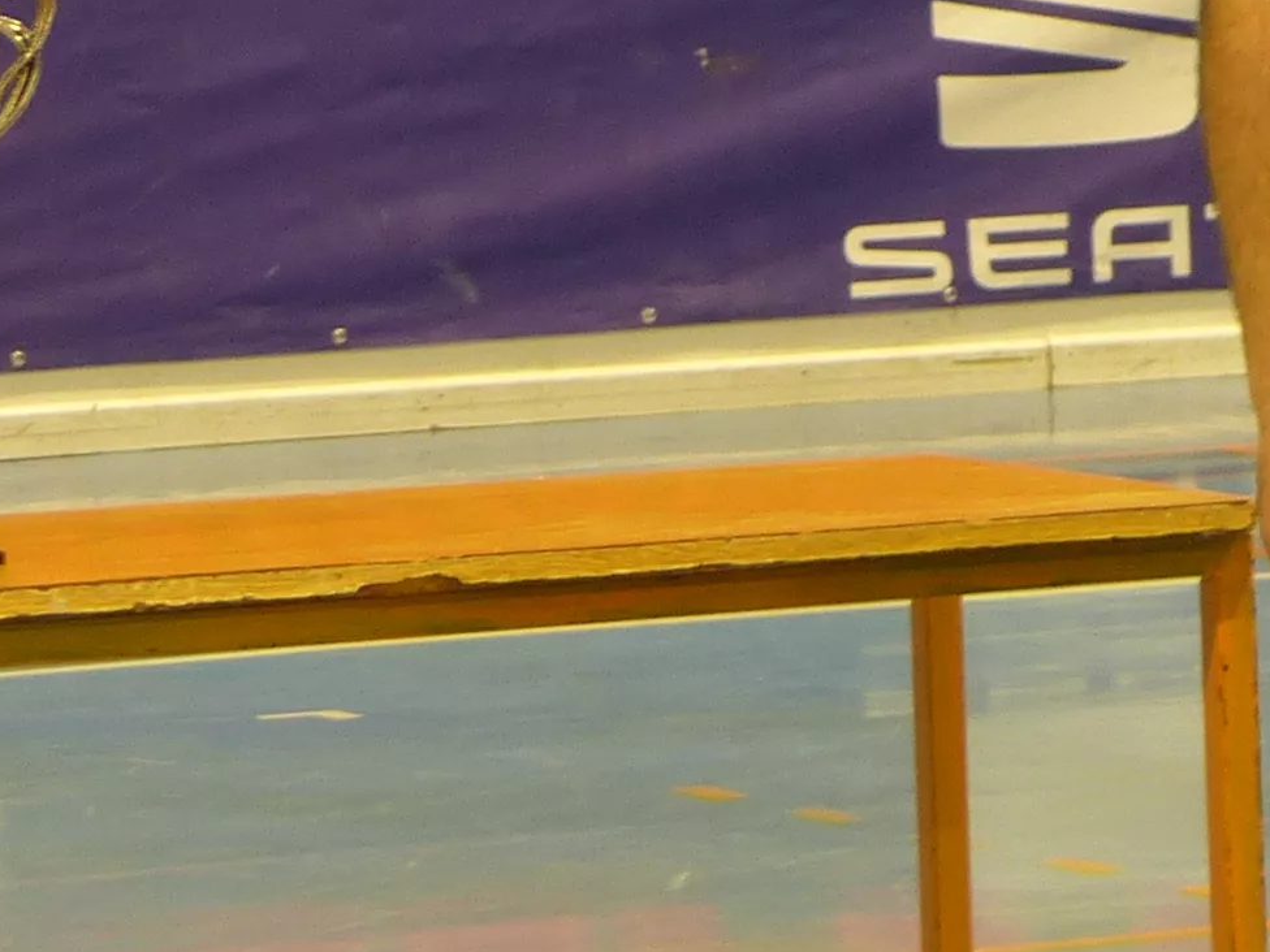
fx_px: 10823
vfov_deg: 5.0
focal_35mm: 295
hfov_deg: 6.7
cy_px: 138
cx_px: 1499
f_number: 2.8
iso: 100
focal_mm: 13
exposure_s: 1/13
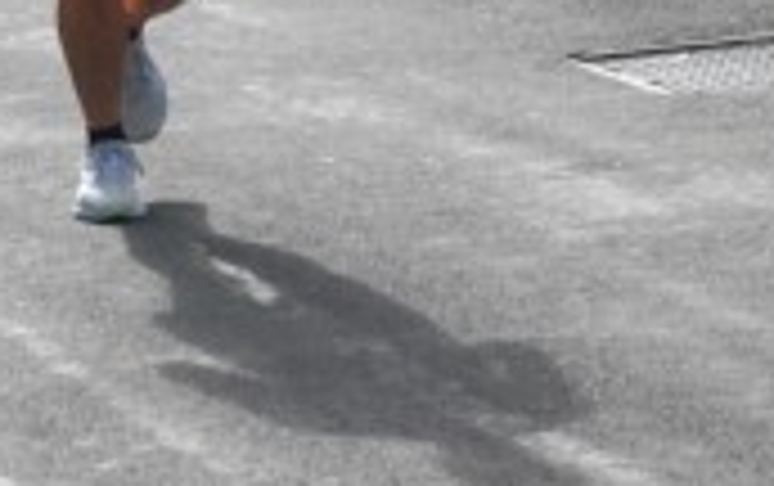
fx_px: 7899
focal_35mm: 374
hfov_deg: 5.6
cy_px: 135
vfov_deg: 3.5
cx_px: 304
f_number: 6.3
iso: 1000
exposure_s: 1/1600
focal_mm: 70
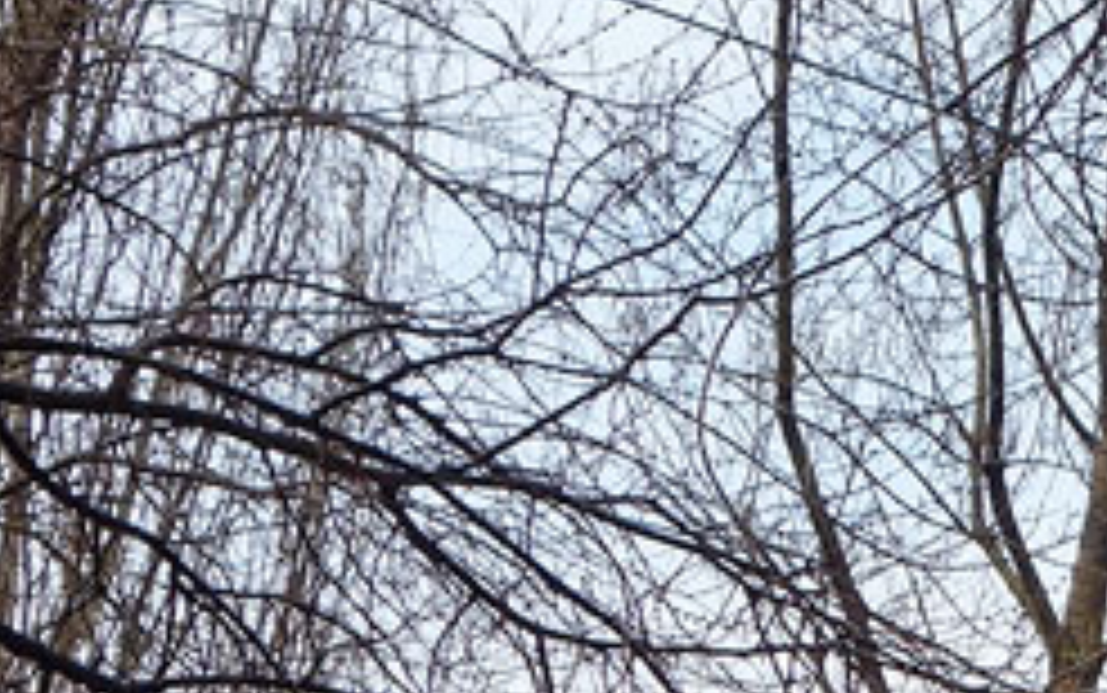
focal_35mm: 328
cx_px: 2048
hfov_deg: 6.3
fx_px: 9900
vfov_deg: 4.0
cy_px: 1318
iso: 125
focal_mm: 24.7
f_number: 5.6
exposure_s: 1/500
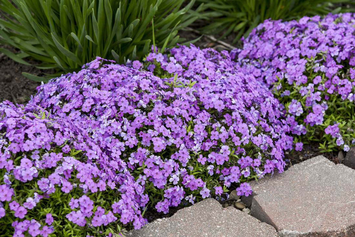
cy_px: 118
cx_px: 178
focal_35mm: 95
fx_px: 937
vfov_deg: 14.4
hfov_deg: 21.5
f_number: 5.6
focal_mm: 95
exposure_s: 1/500
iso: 200
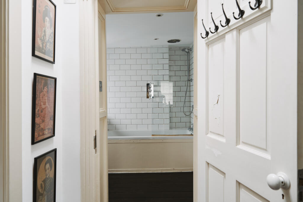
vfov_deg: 53.1
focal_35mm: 24
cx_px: 152
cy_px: 101
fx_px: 202
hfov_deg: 73.7
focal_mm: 24
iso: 100
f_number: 6.3
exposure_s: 1/1.59
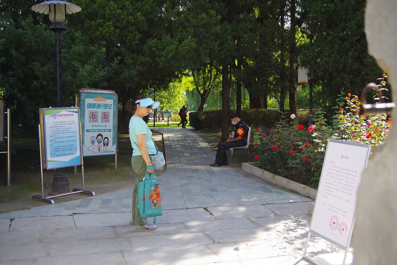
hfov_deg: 45.4
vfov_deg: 31.2
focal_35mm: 43
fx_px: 474
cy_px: 132
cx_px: 198
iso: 200
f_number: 5
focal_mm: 43
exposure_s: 1/160
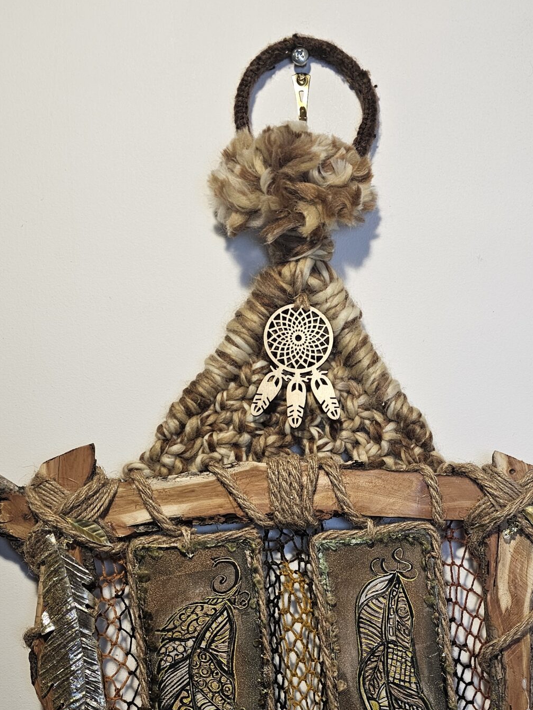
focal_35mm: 44
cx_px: 364
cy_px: 596
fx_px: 903
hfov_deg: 32.6
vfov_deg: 40.6
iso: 50
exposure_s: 1/120
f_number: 1.7
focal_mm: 6.3
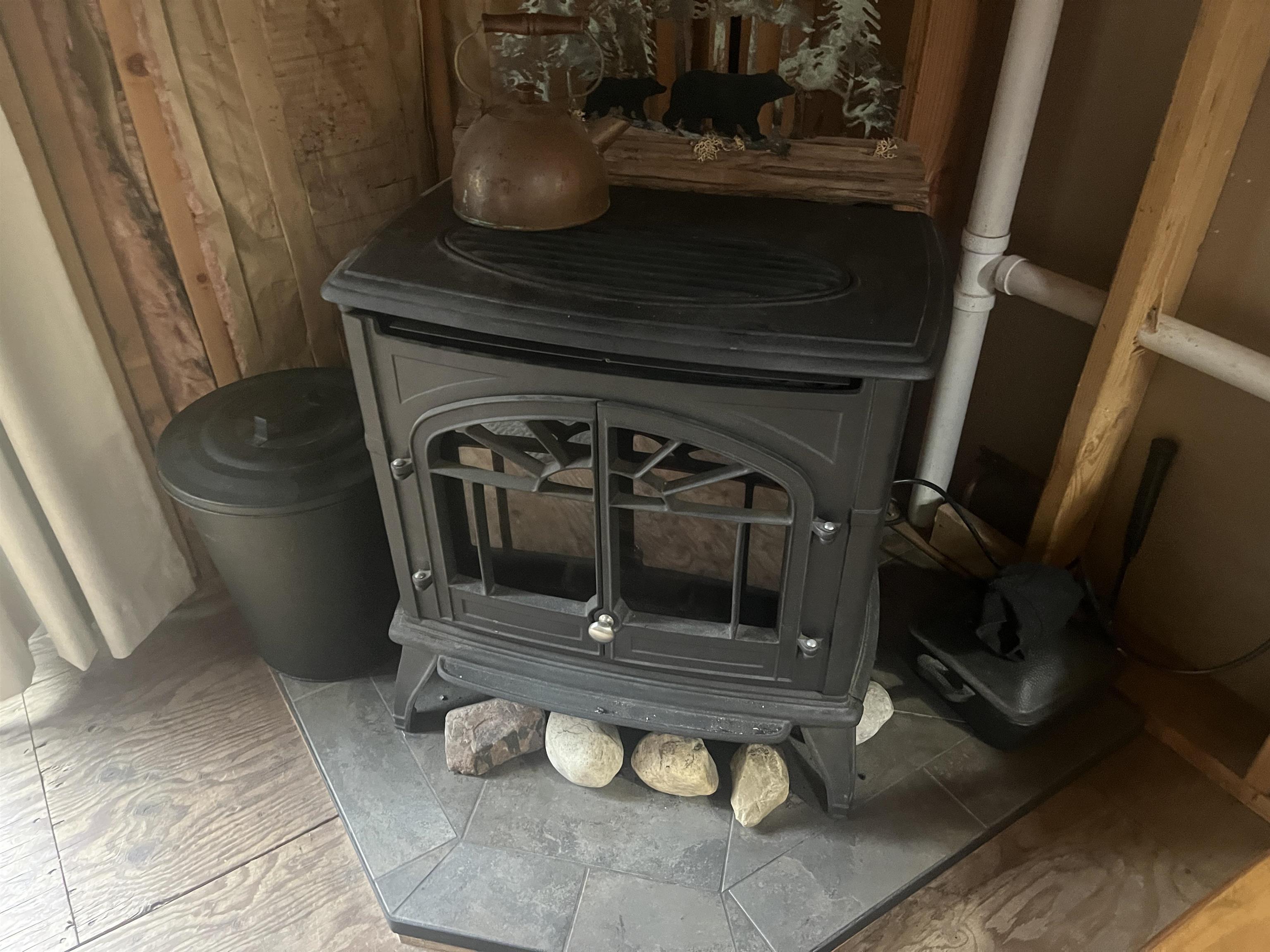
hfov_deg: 67.3
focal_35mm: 26
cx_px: 635
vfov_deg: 53.1
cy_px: 476
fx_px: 954
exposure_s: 1/30
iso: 800
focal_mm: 5.1
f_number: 1.6
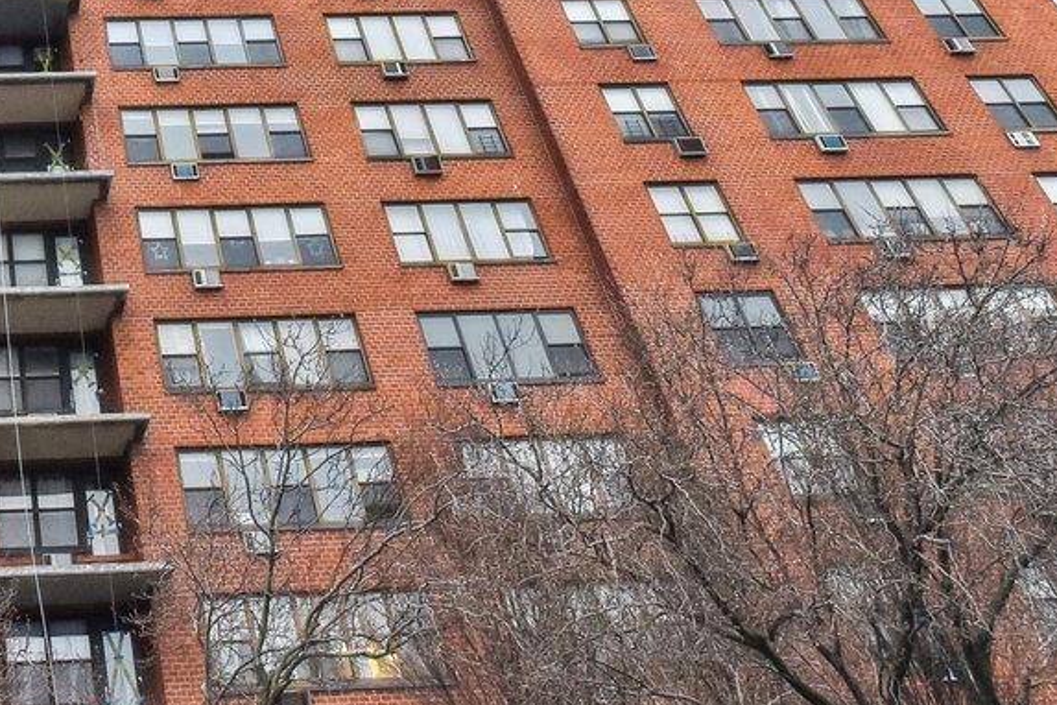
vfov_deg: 24.4
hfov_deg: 37.6
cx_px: -89
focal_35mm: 44
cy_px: -329
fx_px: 1292
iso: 1600
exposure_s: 1/400
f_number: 5.6
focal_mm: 14
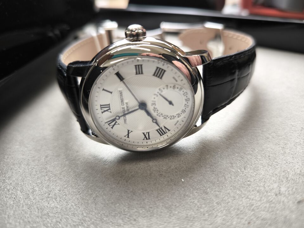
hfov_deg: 71.6
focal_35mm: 24
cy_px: 114
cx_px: 152
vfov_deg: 56.8
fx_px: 211
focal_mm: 6.92
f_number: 1.9
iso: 250
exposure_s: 1/50
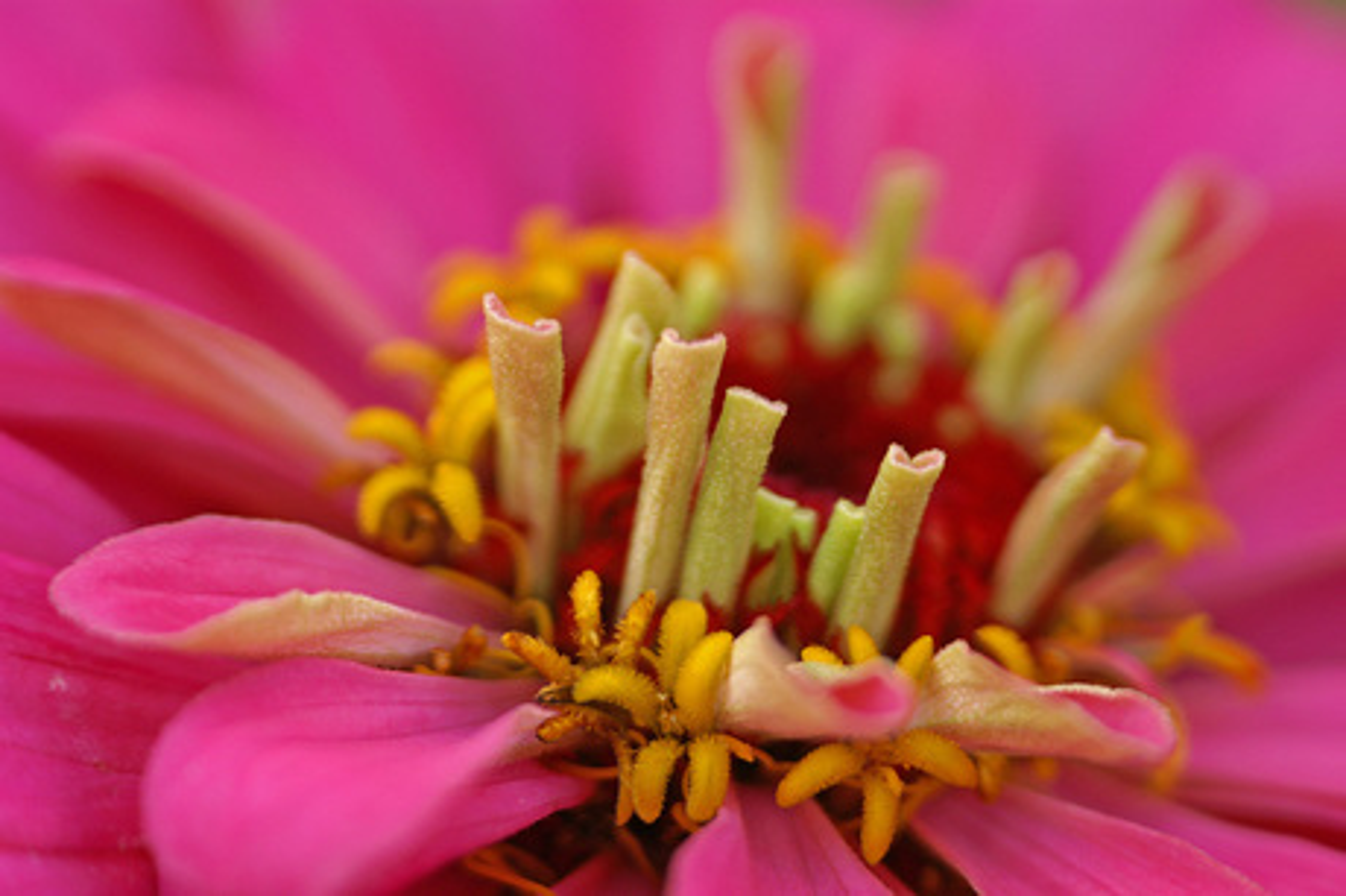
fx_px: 3923
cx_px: 673
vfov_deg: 13.0
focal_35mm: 105
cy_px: 448
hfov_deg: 19.5
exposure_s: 1/200
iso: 200
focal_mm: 70
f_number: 5.6
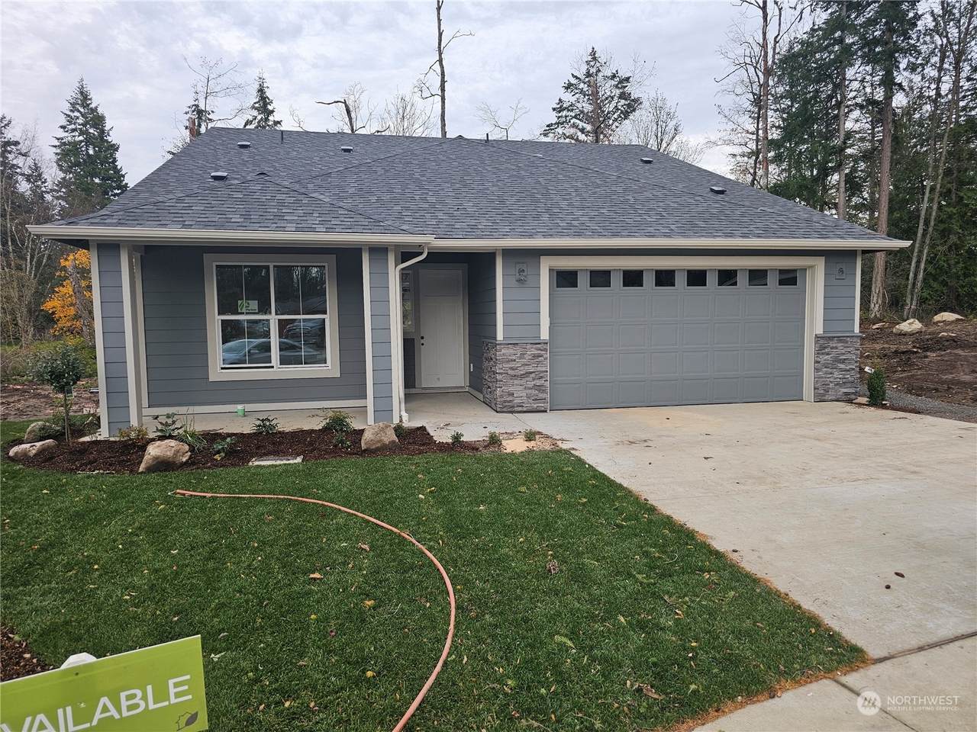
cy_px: 366
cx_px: 488
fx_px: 649
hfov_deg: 73.9
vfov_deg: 58.9
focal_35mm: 23
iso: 50
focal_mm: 6.3
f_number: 1.7
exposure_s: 1/207
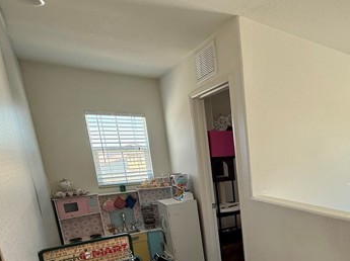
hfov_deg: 57.5
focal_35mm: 26
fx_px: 263
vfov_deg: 50.3
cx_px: 318
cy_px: 202
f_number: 2.2
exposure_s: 1/99
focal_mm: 2.22
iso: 64
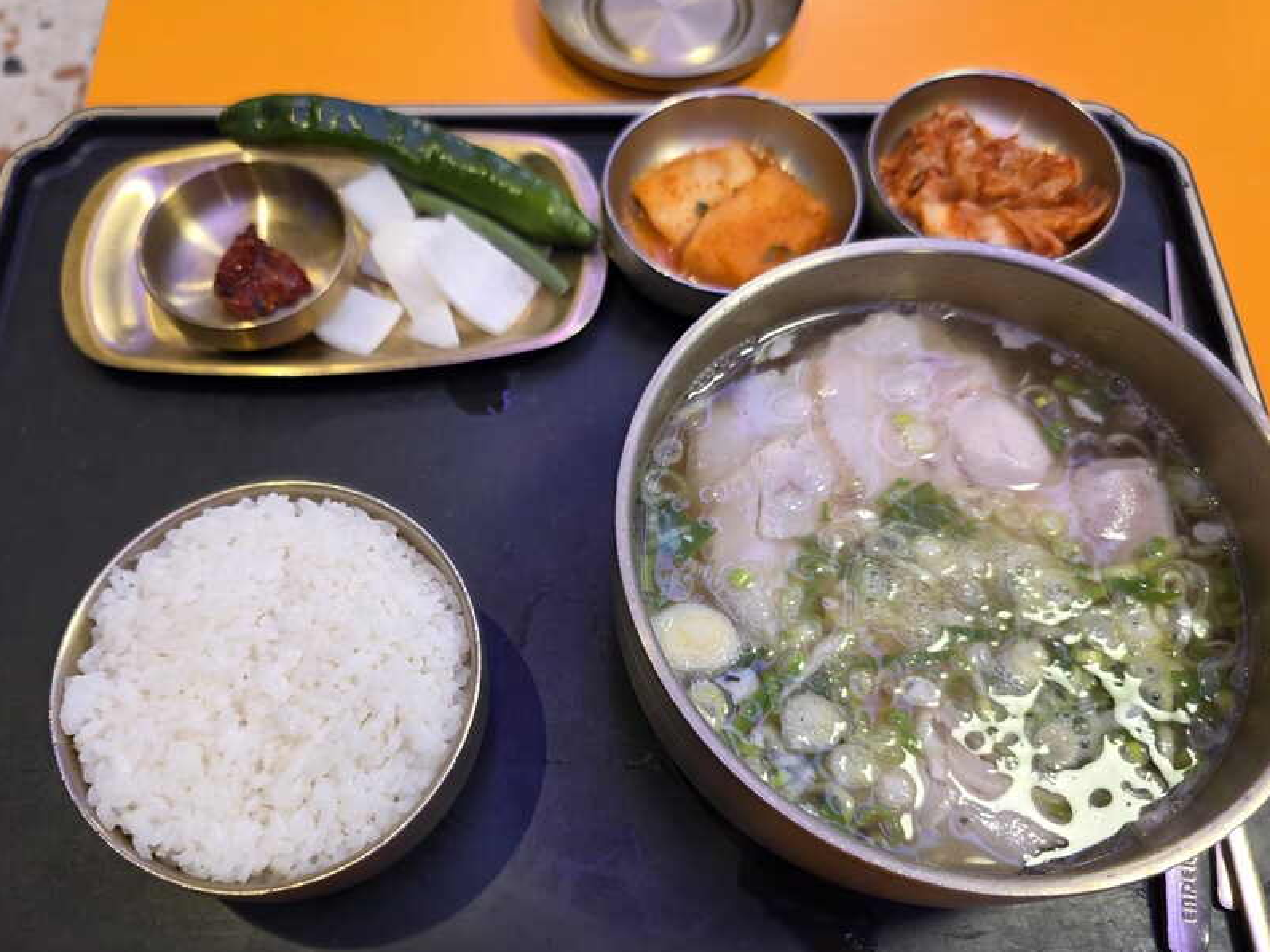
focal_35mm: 26
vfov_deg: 52.9
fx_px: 954
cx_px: 587
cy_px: 532
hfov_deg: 67.2
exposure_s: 1/120
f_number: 1.7
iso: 100
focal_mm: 6.3
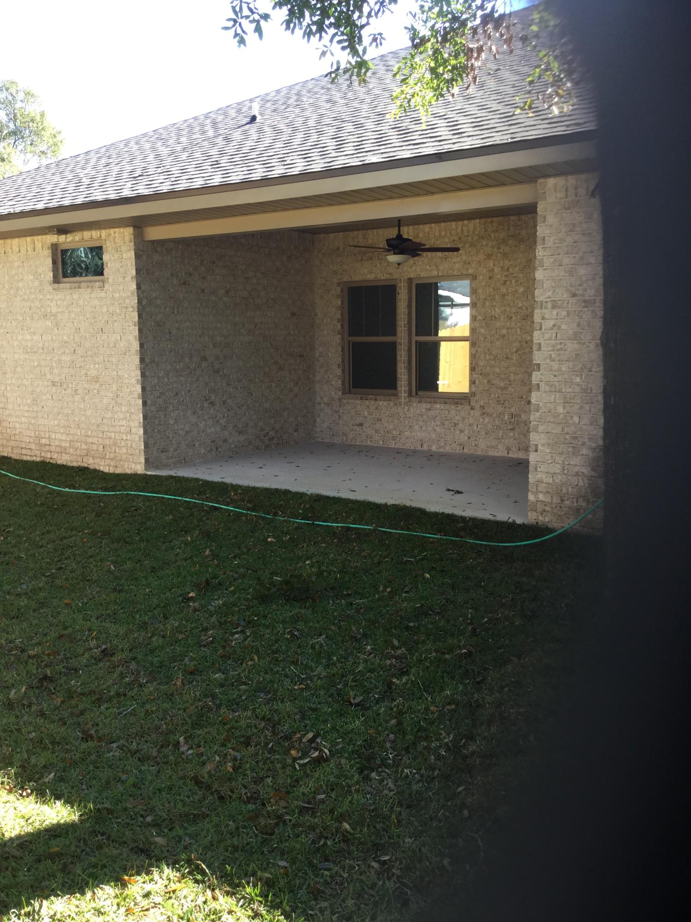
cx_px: 346
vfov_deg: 58.4
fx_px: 825
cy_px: 461
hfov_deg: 45.4
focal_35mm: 31
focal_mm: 3.3
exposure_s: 1/120
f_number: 2.4
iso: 40
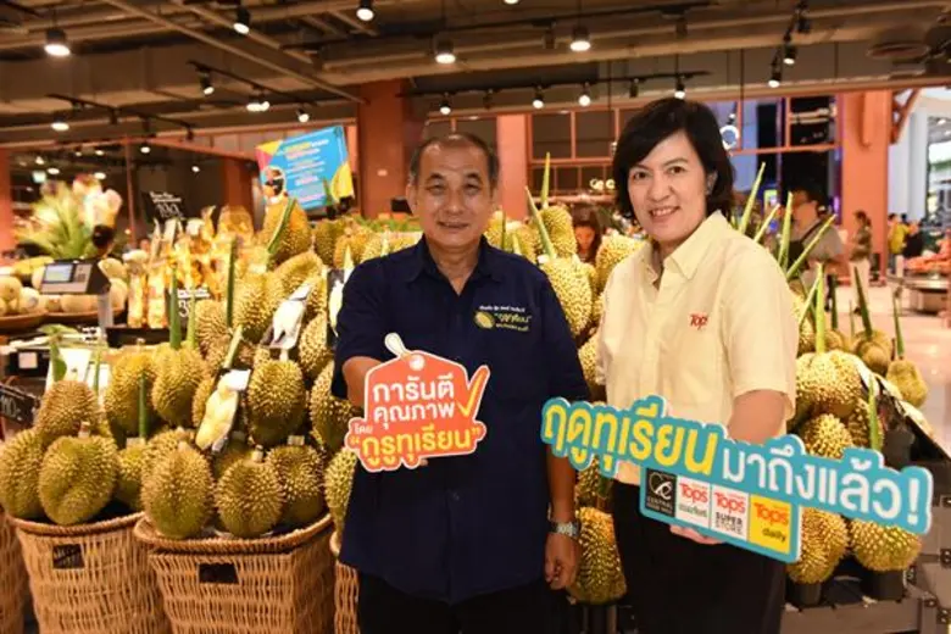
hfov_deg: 60.3
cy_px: 317
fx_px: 819
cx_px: 476
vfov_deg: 42.3
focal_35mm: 31
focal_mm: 31
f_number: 4
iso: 2500
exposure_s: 1/160
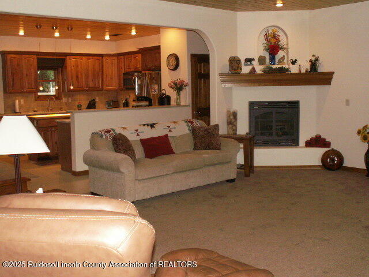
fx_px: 416
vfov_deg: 36.8
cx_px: 184
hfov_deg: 47.9
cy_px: 138
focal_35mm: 39
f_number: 2.8
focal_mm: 6.47
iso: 160
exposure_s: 1/40
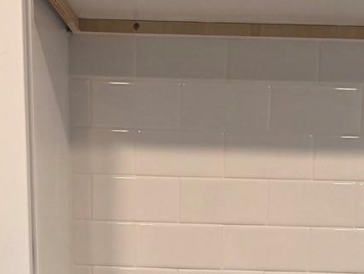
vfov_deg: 15.6
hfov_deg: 23.0
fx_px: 894
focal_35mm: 85
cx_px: 225
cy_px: 443
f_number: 1.7
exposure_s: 1/120
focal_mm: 6.3
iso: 125
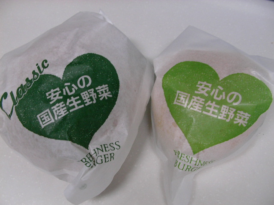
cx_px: 137
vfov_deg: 37.7
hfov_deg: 49.0
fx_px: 301
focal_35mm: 38
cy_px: 102
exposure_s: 1/18.6
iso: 100
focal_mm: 5.8
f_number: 3.5
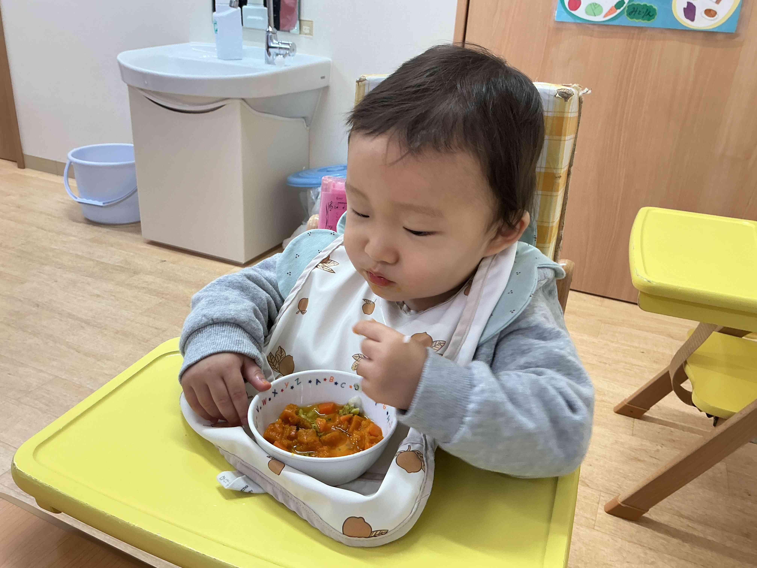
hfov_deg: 61.7
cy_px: 284
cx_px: 378
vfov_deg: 48.2
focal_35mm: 29
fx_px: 634
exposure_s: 1/60
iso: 64
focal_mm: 3
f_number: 1.8
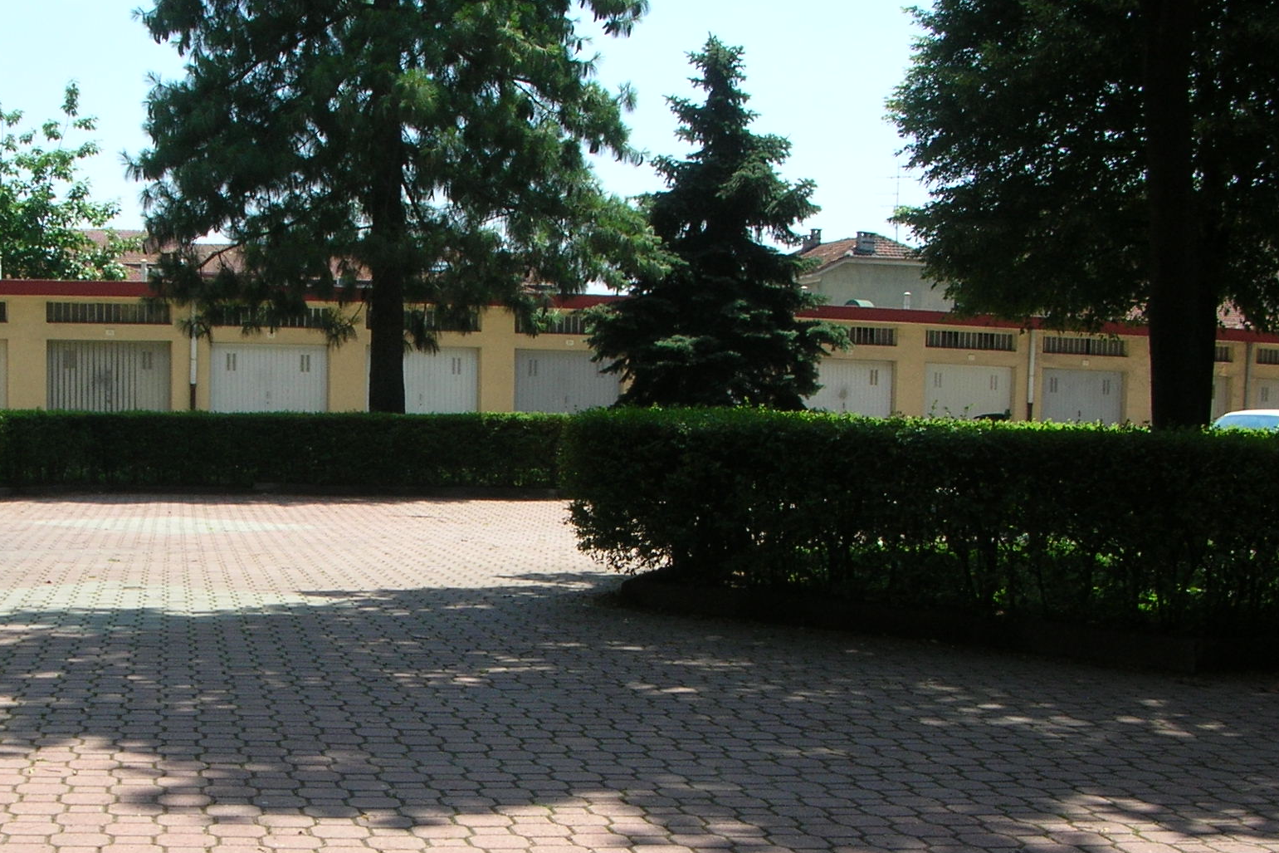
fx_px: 1918
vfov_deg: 24.7
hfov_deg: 36.3
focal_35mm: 54
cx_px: 381
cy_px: 669
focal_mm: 5.8
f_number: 5.6
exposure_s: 1/170
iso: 50
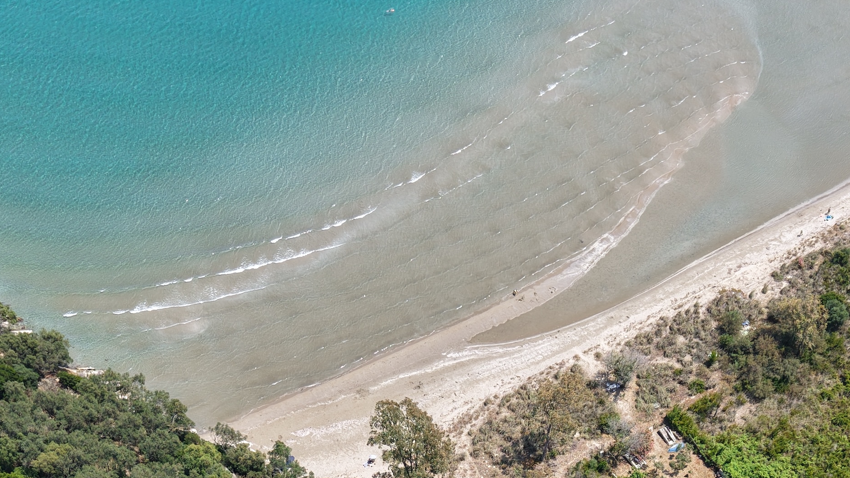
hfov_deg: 41.9
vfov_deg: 22.4
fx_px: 1104
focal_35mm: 49
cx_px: 501
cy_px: 585
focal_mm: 8.67
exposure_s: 1/2000
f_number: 1.8
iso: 120
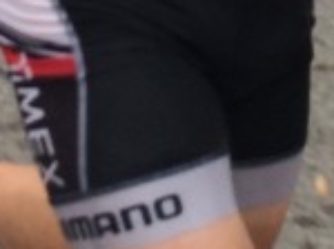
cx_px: 394
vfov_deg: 7.0
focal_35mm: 198
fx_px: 1907
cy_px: -374
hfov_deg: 9.9
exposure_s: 1/662
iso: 32
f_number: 2.2
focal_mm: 4.15
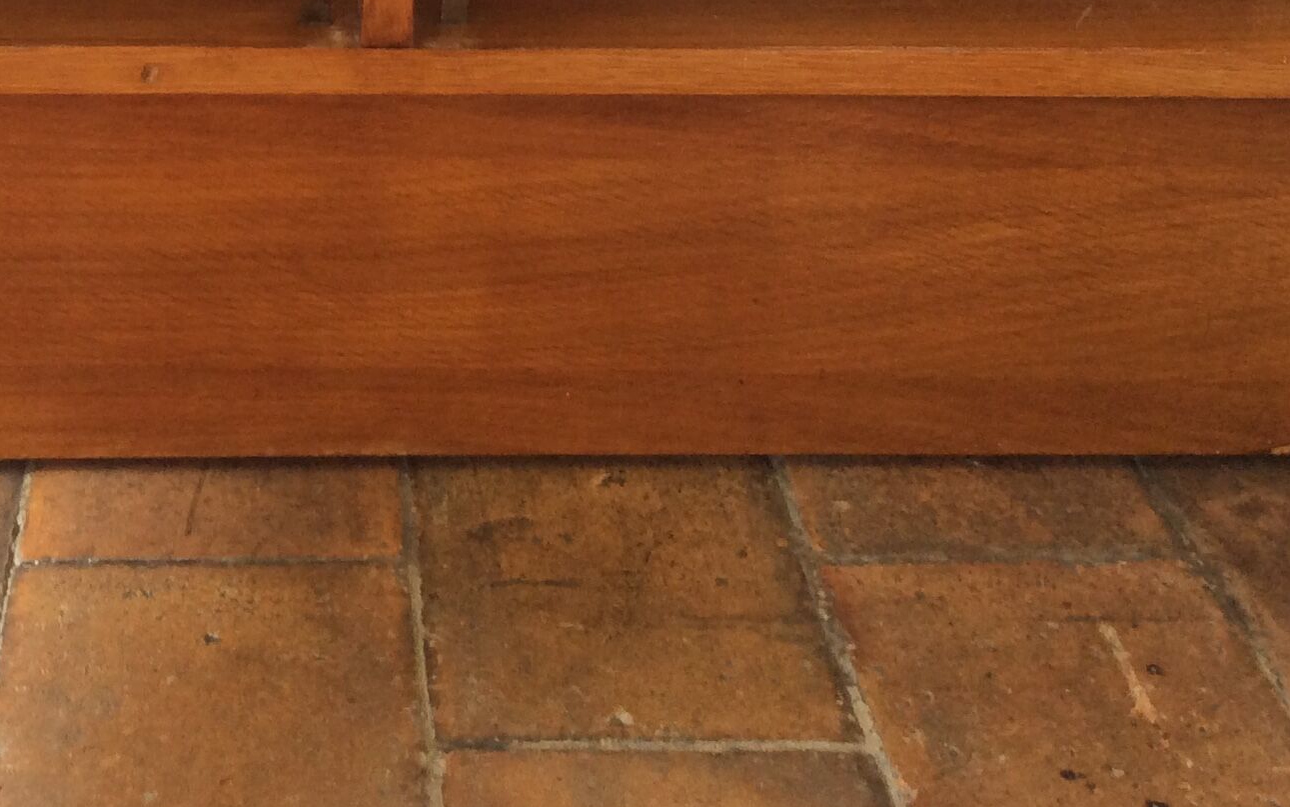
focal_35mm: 68
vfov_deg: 18.2
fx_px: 2391
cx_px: 397
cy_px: -152
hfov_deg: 29.9
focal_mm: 3.3
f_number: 2.4
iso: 50
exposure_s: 1/25
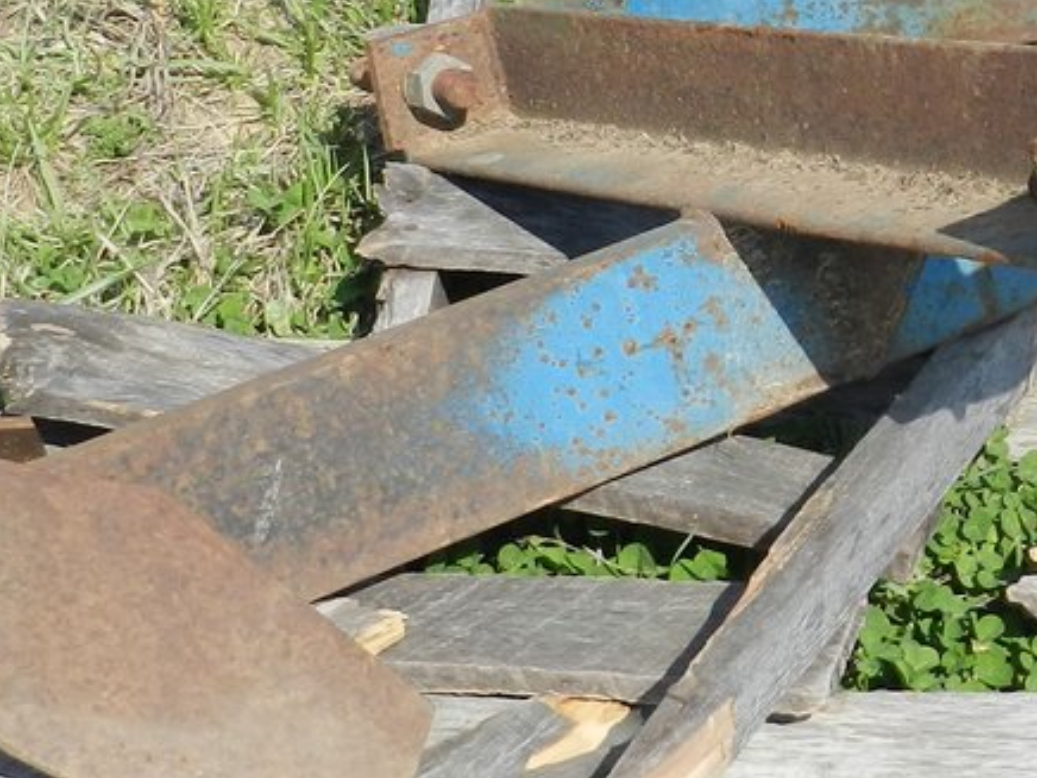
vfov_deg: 13.3
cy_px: 151
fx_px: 3325
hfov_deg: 17.7
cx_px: 631
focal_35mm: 111
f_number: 3.7
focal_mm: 5.6
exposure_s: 1/1000
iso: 160
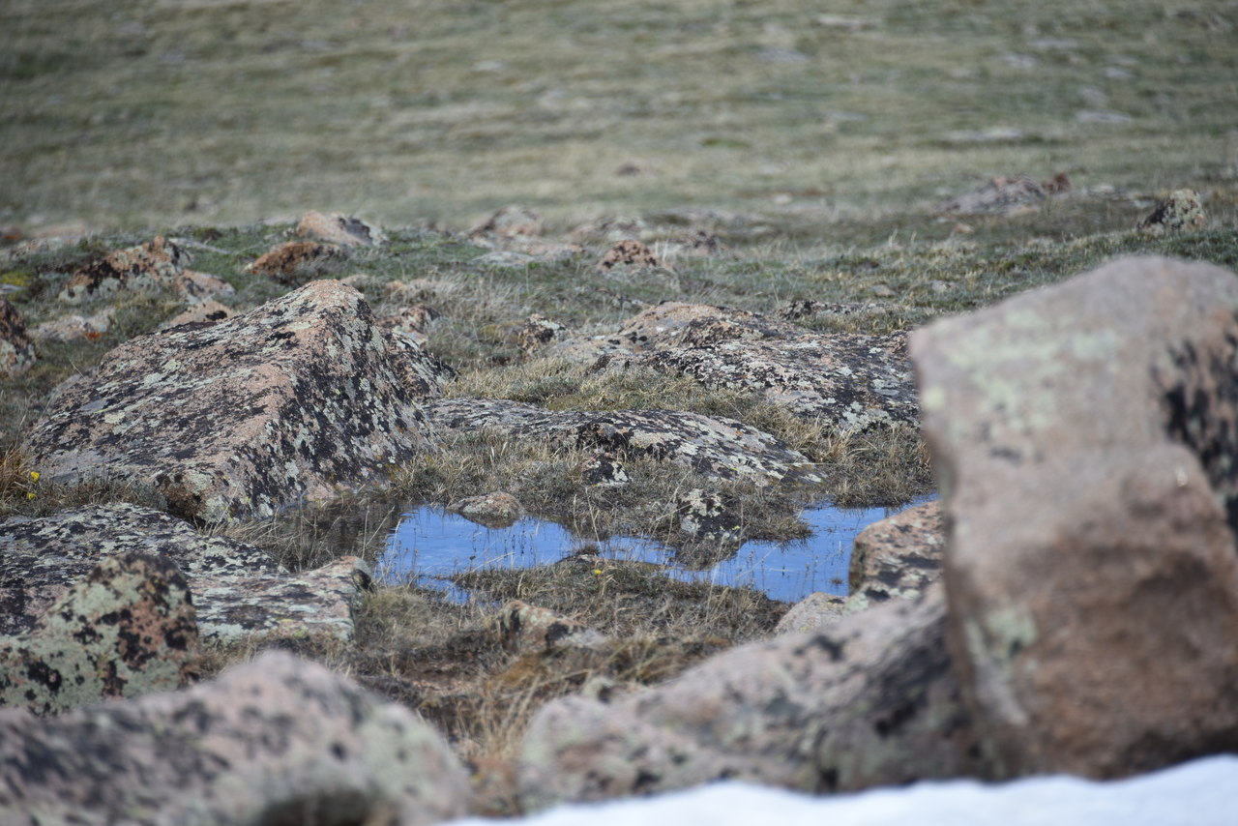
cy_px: 413
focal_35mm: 250
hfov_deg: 8.2
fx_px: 8599
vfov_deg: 5.5
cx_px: 619
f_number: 5.6
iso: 160
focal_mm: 250
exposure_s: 1/500
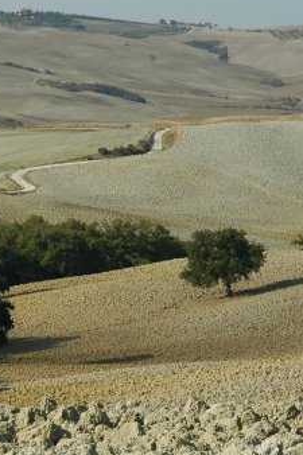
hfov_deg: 6.1
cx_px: 77
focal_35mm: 224
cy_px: 283
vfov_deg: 9.2
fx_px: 2831
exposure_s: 1/320
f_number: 10
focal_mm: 70
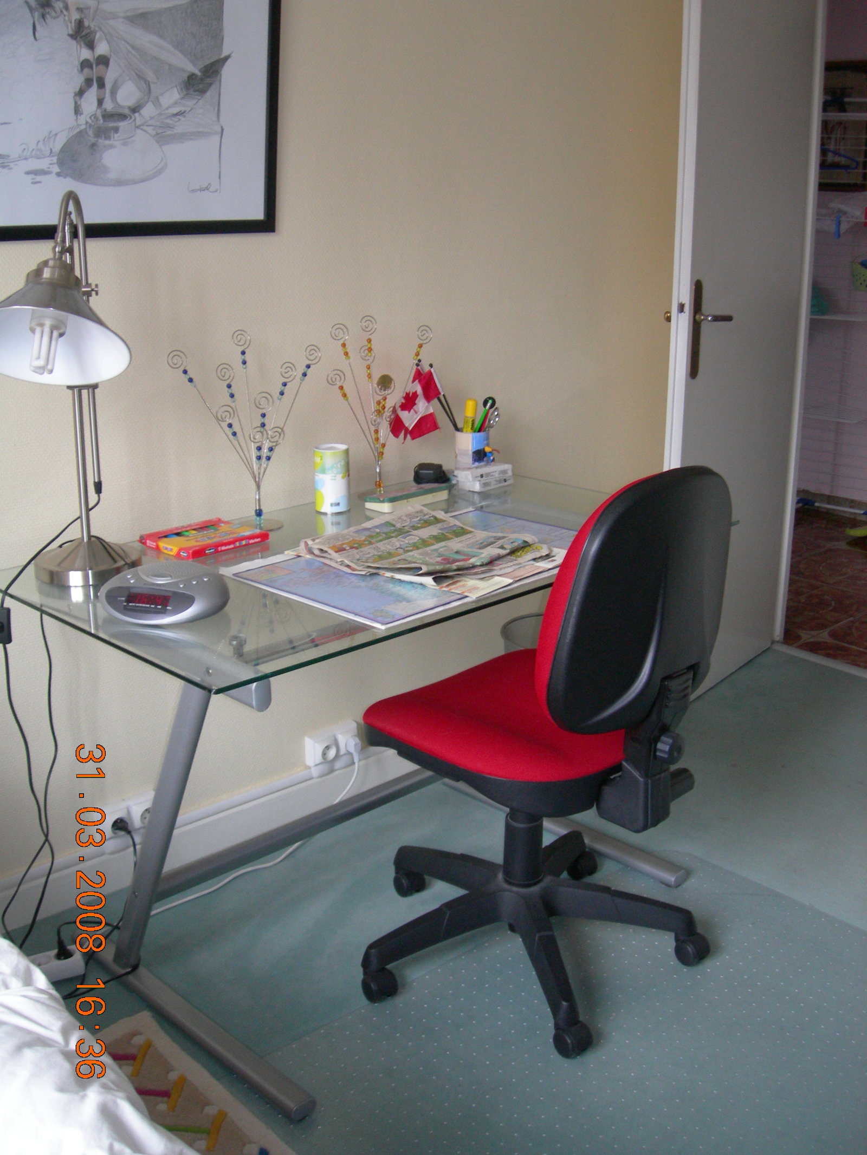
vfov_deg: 49.0
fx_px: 1269
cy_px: 578
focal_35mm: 38
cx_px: 434
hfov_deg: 37.7
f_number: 2.8
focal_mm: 7.8
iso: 200
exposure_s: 1/10
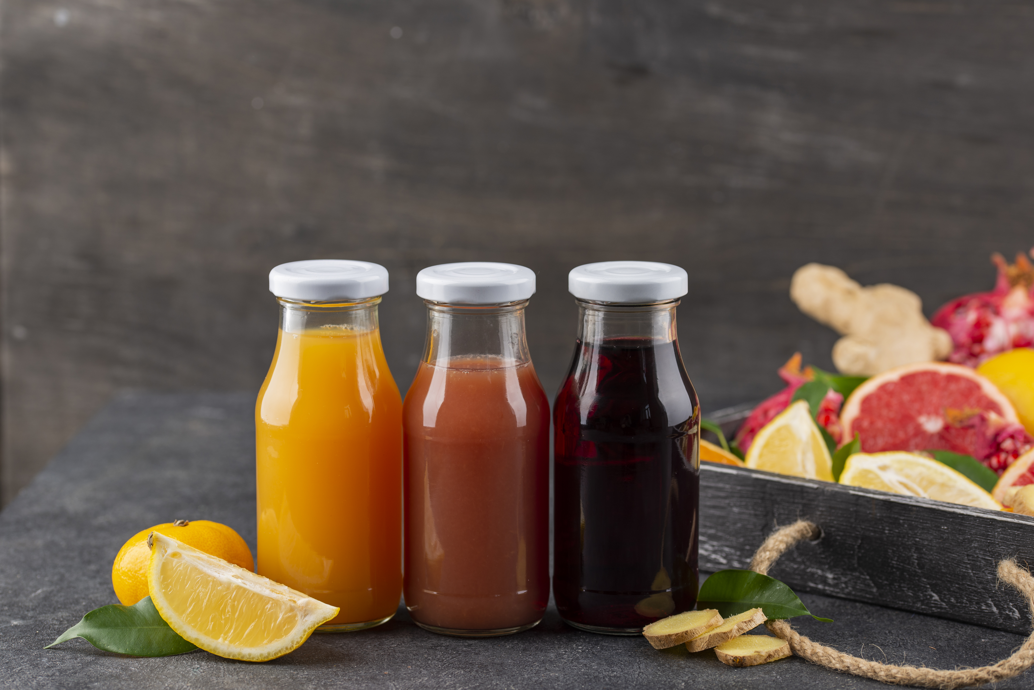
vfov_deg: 13.1
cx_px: 517
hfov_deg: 19.4
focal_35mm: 105
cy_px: 345
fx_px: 3017
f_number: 8
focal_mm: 105
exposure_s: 1/100
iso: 100
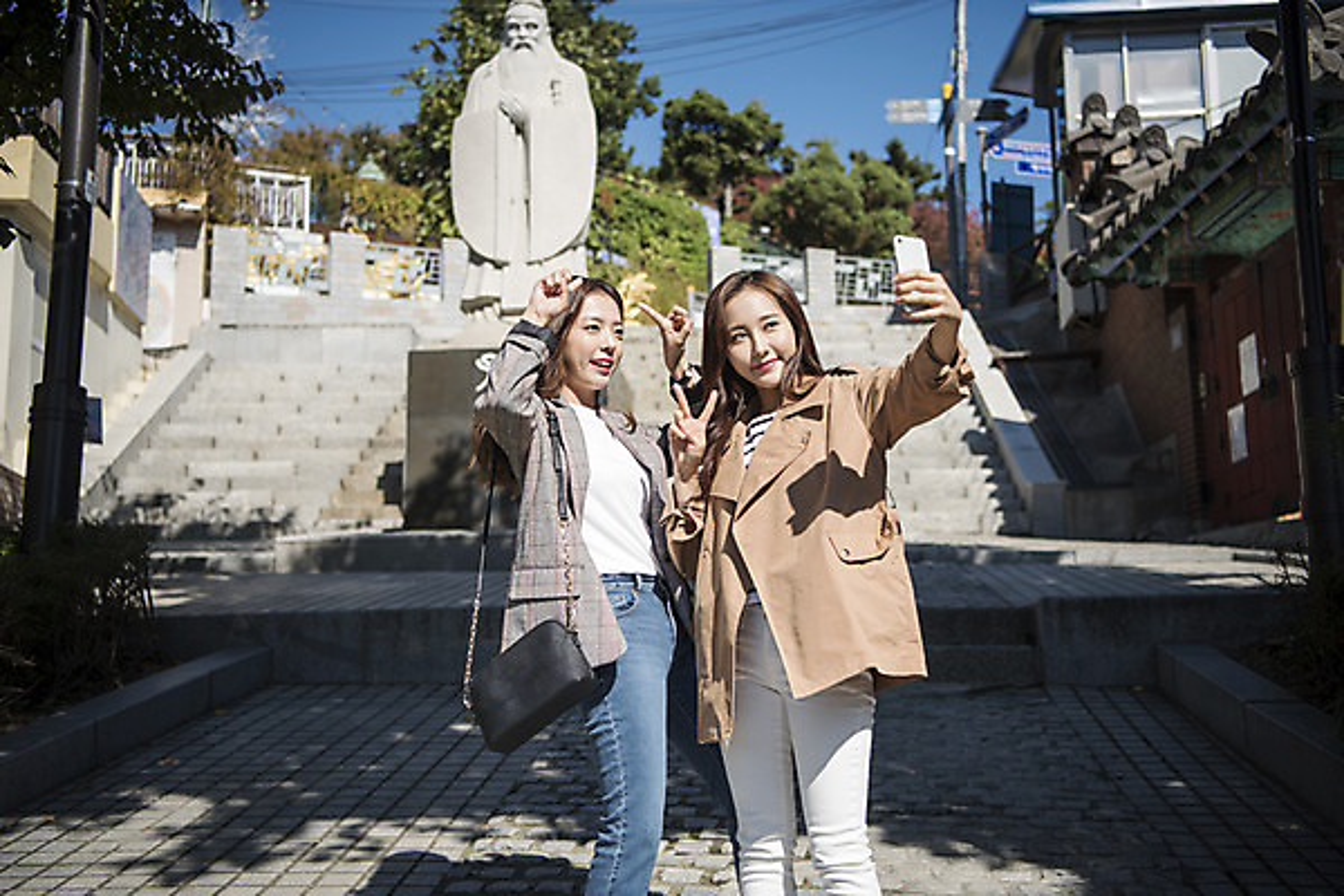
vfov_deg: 30.5
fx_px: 1643
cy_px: 448
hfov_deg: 44.5
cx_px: 672
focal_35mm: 44
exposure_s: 1/5000
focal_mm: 44
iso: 200
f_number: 2.8
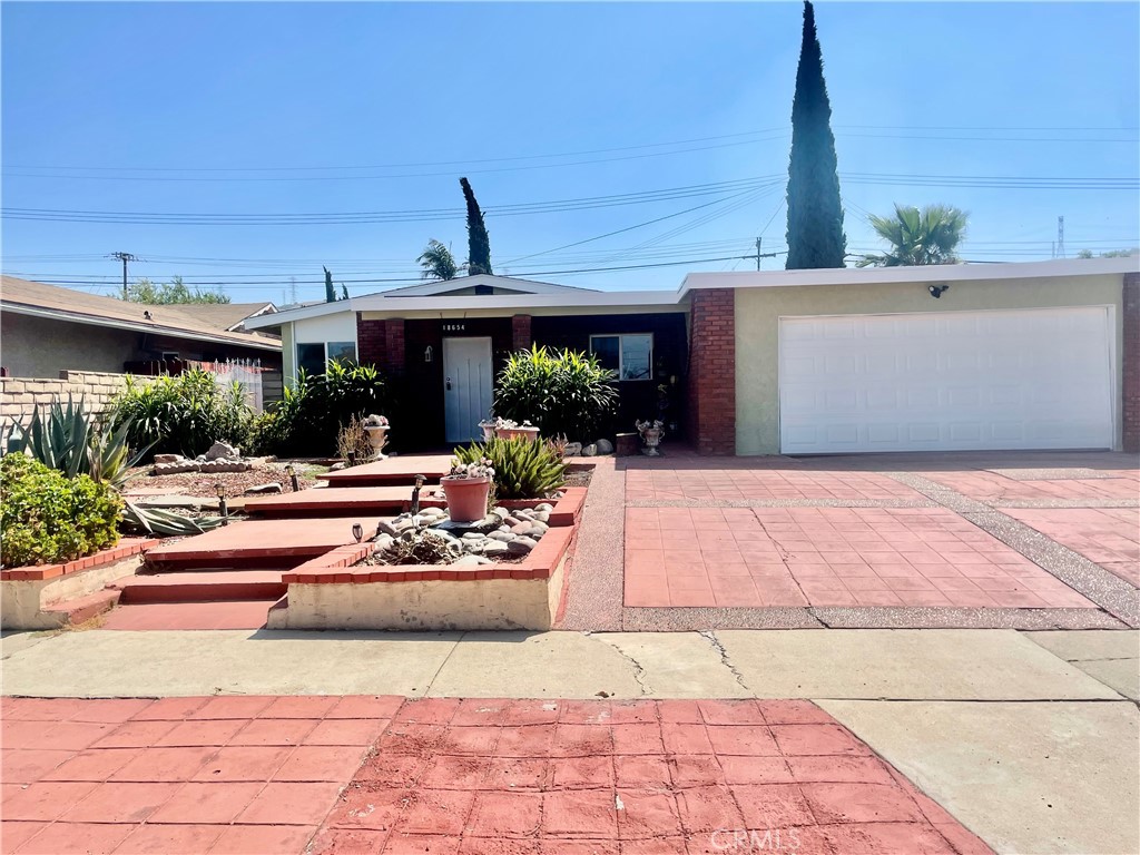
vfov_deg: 53.1
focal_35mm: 26
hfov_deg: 67.3
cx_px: 570
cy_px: 428
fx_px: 856
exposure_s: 1/4831
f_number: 1.6
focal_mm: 4.2
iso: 32
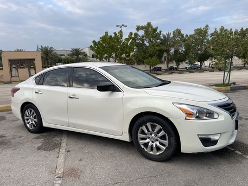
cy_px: 93
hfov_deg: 67.3
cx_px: 124
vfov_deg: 53.1
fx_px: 186
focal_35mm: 26
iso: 32
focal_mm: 4.2
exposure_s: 1/779
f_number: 1.6
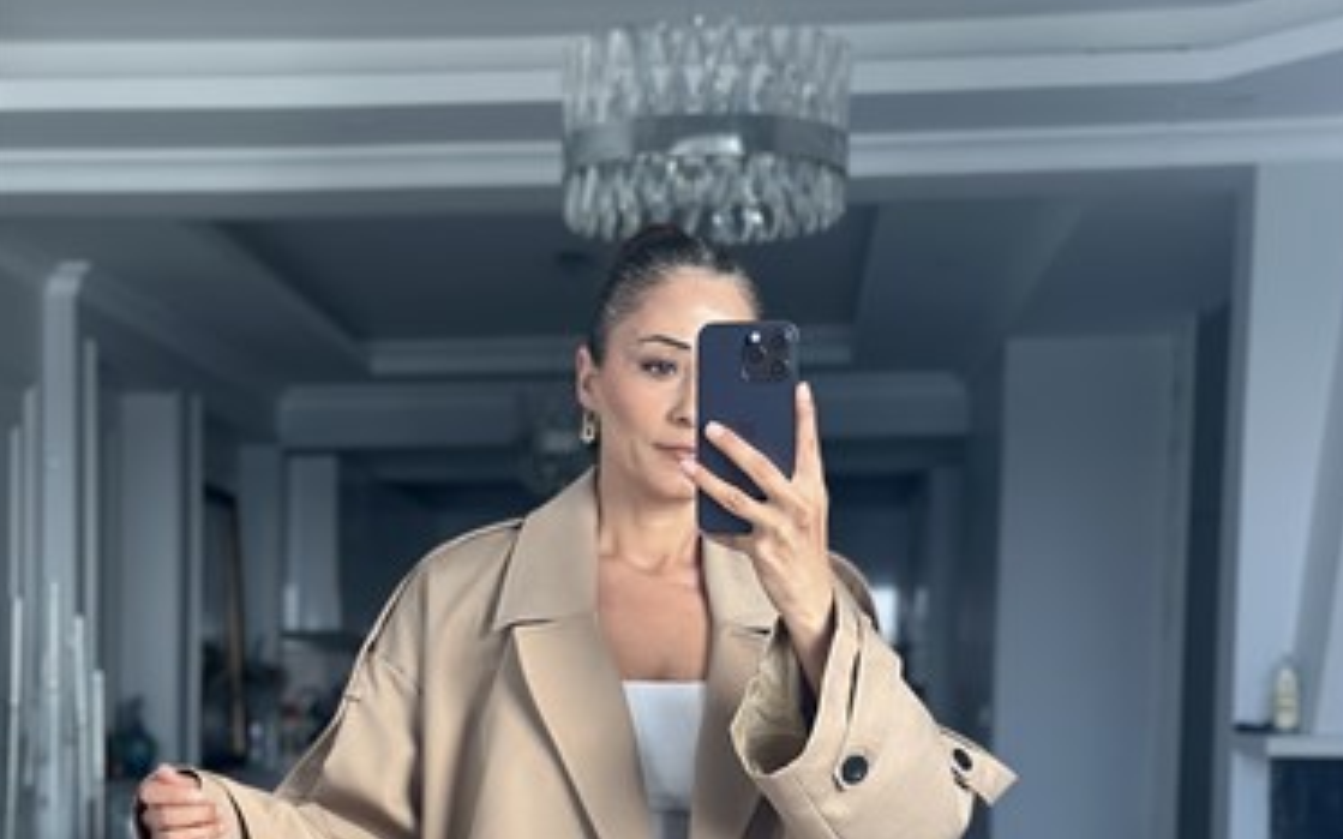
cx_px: 670
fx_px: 2525
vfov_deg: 18.5
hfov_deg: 29.8
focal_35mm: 69
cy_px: 774
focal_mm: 6.86
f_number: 1.78
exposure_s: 1/183
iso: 80
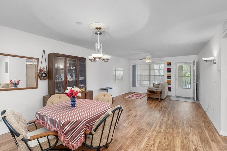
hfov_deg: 96.7
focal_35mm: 16
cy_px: 78
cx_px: 110
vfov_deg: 73.7
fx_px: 101
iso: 100
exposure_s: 1.6
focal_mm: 10
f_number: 7.1
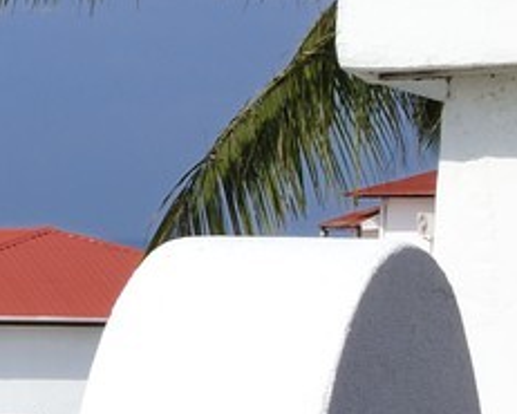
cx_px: -1041
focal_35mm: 156
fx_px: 2388
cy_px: 286
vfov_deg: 9.9
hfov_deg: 9.6
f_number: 16
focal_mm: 24
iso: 200
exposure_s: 1/160
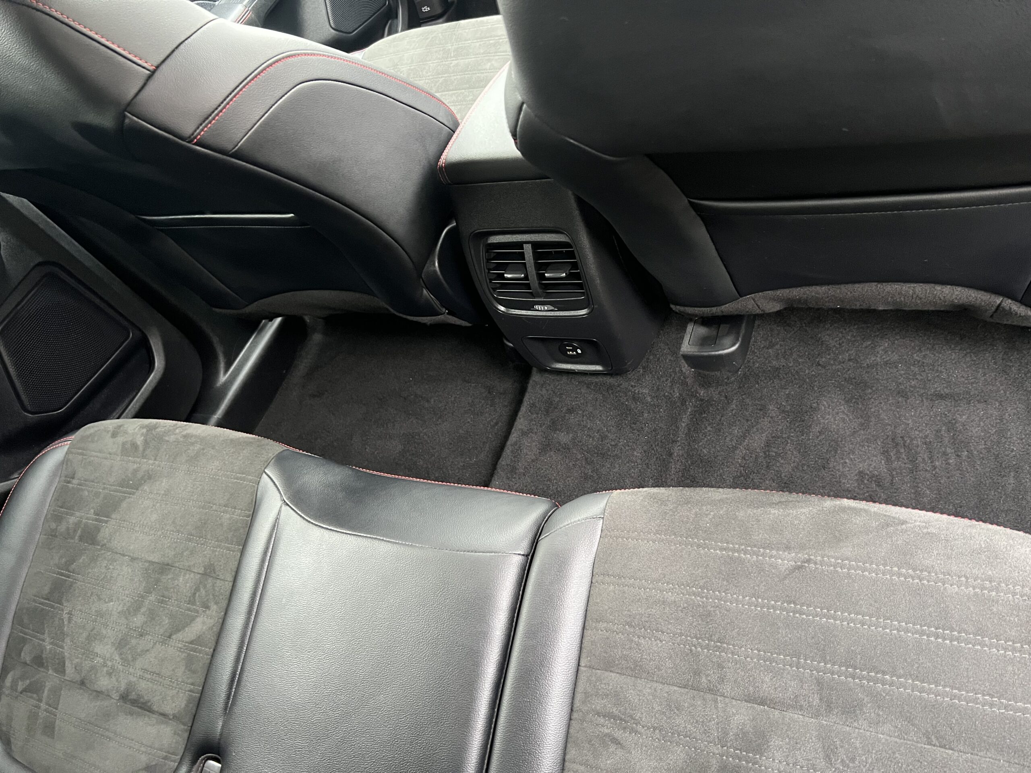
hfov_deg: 67.3
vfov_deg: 53.1
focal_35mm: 26
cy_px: 386
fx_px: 774
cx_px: 516
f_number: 1.5
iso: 640
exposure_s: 1/40
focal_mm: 5.7
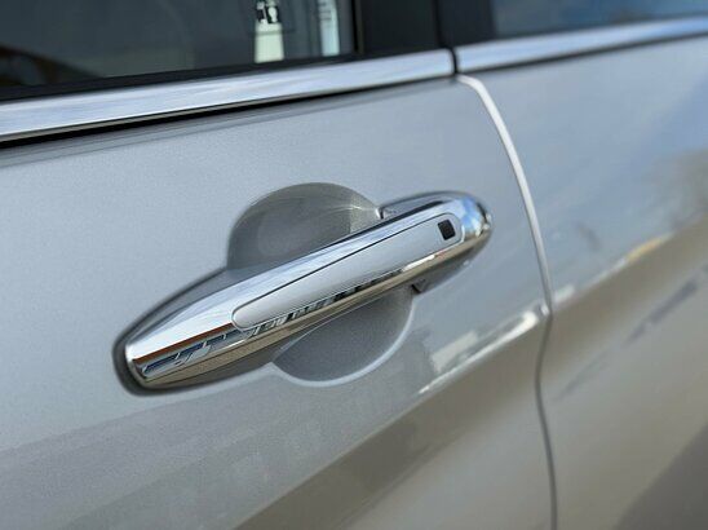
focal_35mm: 48
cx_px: 354
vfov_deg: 30.2
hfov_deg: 39.7
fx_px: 981
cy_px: 265
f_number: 1.78
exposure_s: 1/3534
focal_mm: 6.76
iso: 64
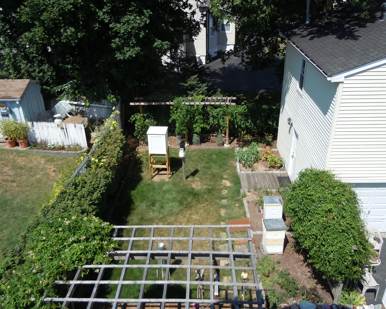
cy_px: 158
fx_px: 366
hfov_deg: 55.7
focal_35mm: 32
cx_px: 190
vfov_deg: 45.8
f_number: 3.5
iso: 100
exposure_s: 1/1000
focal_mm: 5.4
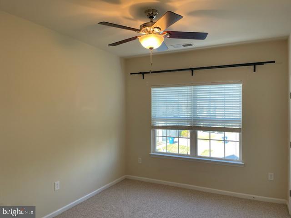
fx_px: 219
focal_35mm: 26
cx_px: 146
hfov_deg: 67.3
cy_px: 109
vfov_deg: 53.1
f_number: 1.6
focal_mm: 4.2
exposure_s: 1/120
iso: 64
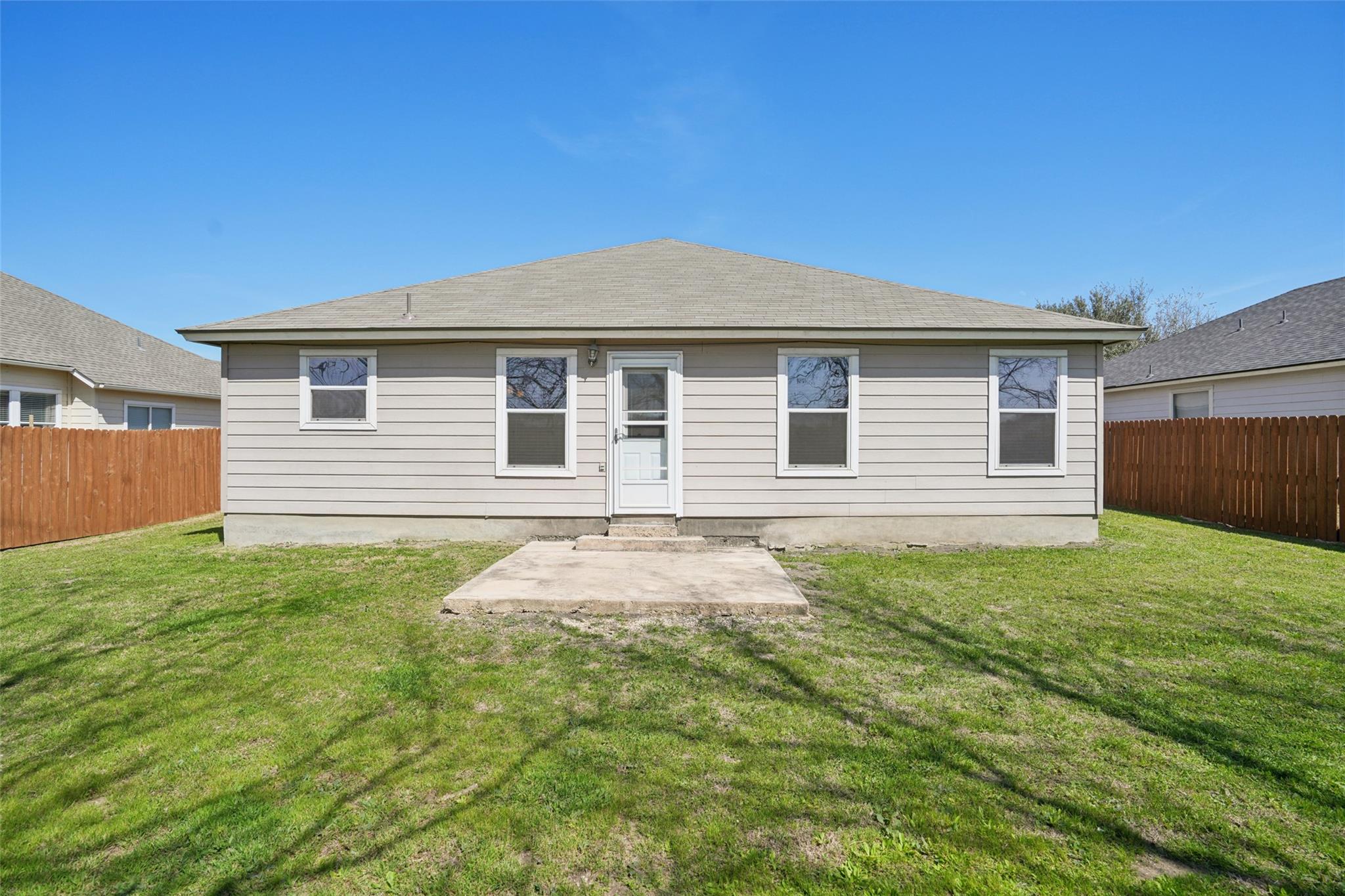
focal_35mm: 16
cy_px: 448
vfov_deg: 73.7
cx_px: 672
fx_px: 598
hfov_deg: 96.7
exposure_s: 1/750
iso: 200
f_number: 8
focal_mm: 16
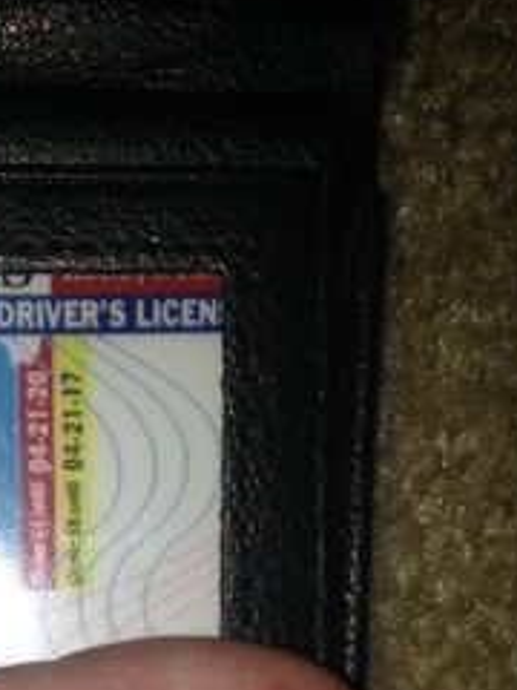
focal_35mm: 66
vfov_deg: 28.1
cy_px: 644
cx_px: 63
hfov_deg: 21.8
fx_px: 1314
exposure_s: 1/308
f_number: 2.4
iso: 50
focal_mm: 4.12
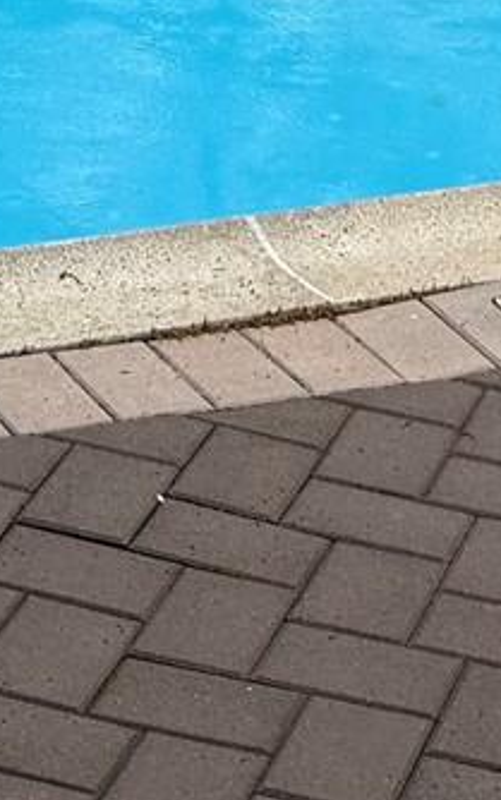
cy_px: -944
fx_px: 3405
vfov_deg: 11.6
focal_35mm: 156
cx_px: 213
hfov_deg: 8.4
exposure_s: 1/2299
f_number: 1.78
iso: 100
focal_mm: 6.76
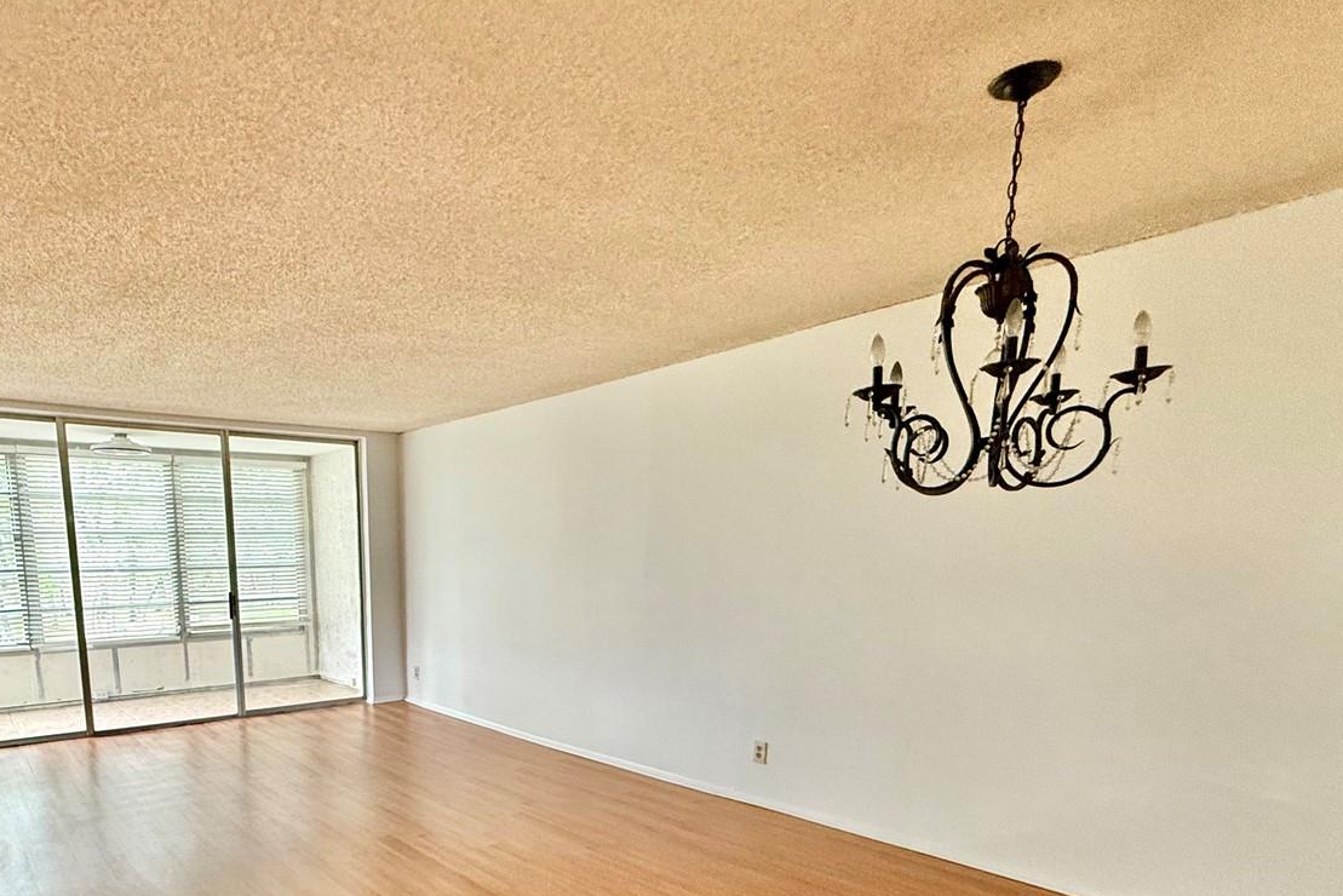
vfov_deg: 55.9
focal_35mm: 21
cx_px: 475
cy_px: 696
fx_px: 784
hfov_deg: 79.1
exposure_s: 1/60
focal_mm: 2.22
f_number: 2.2
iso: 400
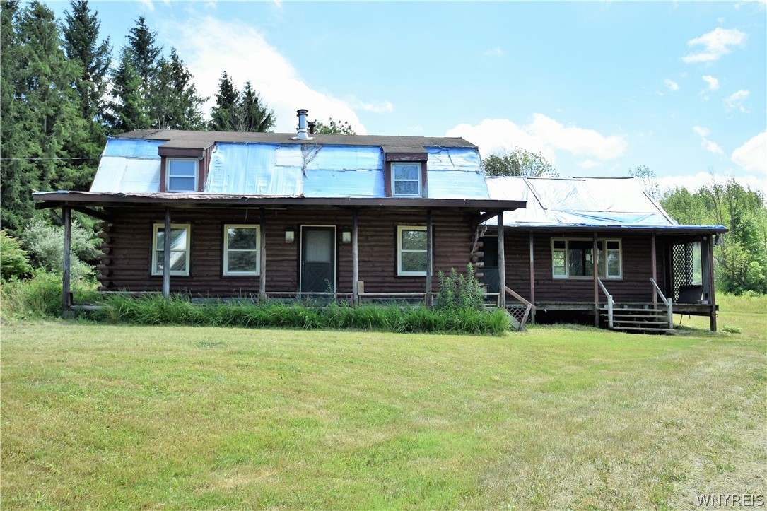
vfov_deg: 50.4
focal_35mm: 26
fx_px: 543
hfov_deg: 70.4
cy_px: 256
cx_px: 384
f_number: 4.2
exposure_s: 1/800
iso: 200
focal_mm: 17
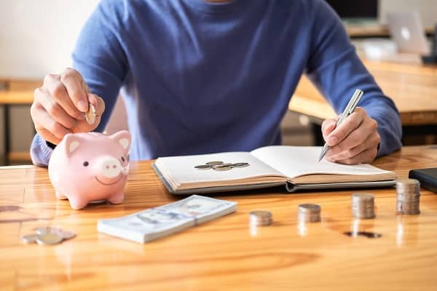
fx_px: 643
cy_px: 146
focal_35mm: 53
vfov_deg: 25.5
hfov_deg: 37.5
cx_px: 218
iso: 160
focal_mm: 35
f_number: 2
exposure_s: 1/200
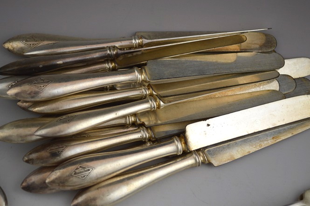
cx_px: 155
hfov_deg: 35.1
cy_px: 103
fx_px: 490
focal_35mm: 57
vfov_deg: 23.7
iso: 400
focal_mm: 38
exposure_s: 1/100
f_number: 5
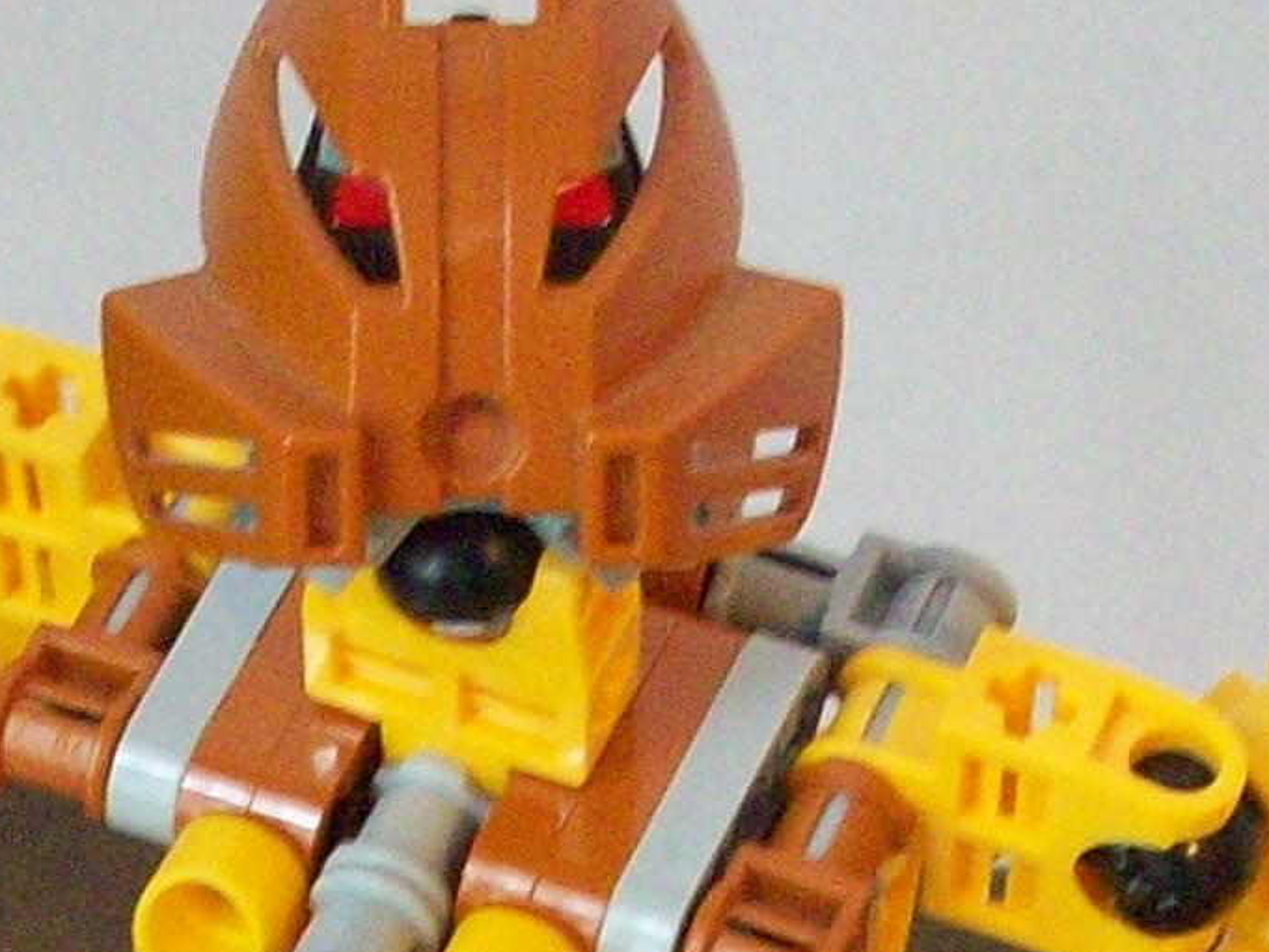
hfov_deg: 11.9
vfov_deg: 8.7
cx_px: 265
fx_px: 6087
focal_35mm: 166
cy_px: 1505
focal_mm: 6.2
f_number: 2.8
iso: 200
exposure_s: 1/8
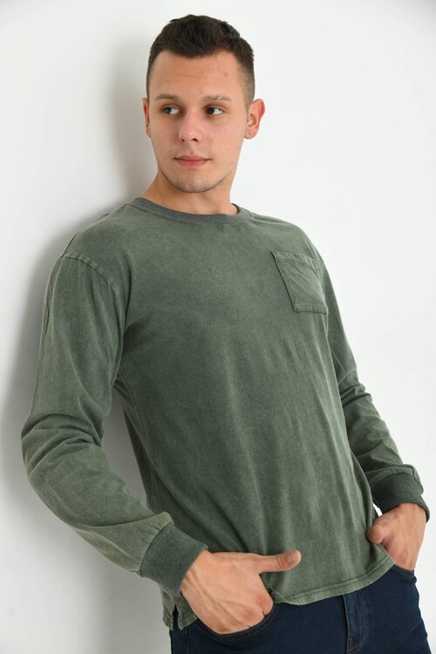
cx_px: 218
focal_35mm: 55
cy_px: 327
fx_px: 999
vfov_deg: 36.2
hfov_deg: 24.6
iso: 160
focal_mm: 55
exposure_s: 1/125
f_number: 5.6
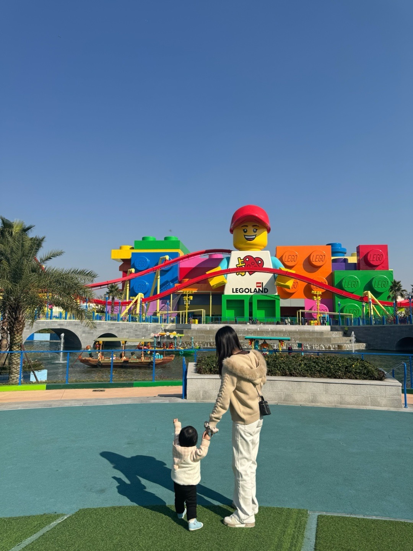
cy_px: 276
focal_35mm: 26
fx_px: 414
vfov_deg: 67.3
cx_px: 206
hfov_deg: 53.1
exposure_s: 1/60
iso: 125
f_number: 1.5
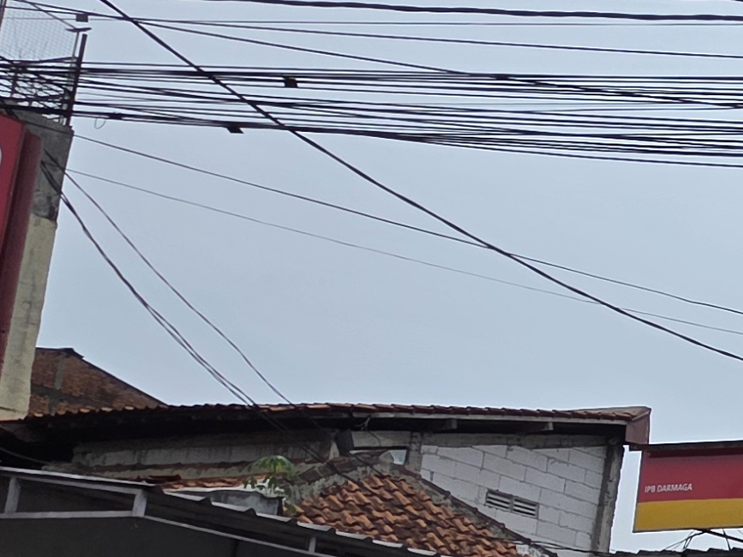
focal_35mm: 60
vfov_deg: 23.0
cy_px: 608
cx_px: 1378
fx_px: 1288
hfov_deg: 20.7
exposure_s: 1/2679
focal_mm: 2.2
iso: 40
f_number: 1.9
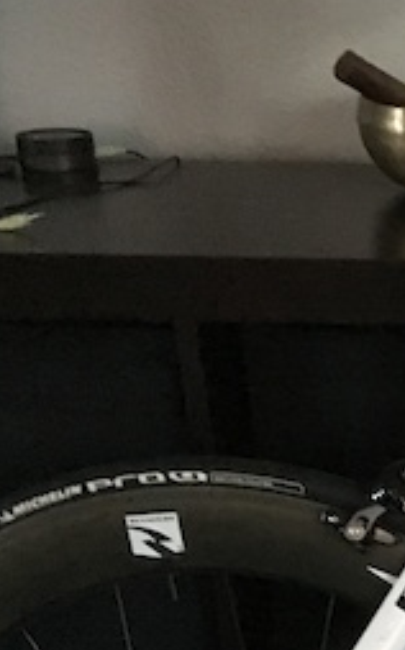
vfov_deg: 21.0
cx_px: 977
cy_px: 596
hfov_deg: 11.2
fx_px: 1719
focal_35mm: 97
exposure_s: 1/15
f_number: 2.2
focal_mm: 4.15
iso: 320
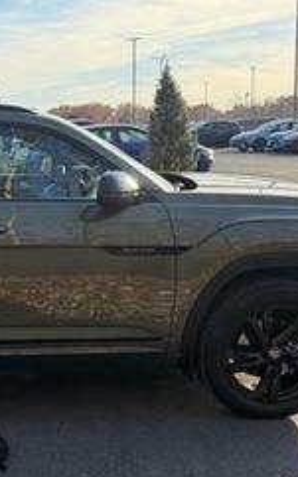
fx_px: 690
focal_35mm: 53
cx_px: -45
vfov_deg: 38.1
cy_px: 274
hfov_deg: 22.7
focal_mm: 6.76
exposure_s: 1/2053
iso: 100
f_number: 1.78
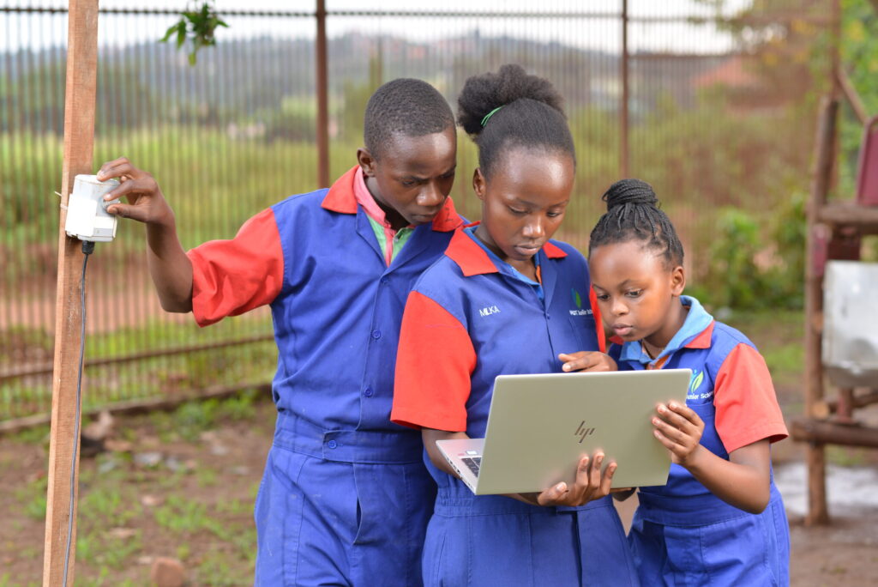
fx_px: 2074
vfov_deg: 16.1
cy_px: 294
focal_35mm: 85
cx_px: 439
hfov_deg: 23.9
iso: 125
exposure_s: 1/125
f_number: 3.5
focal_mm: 85
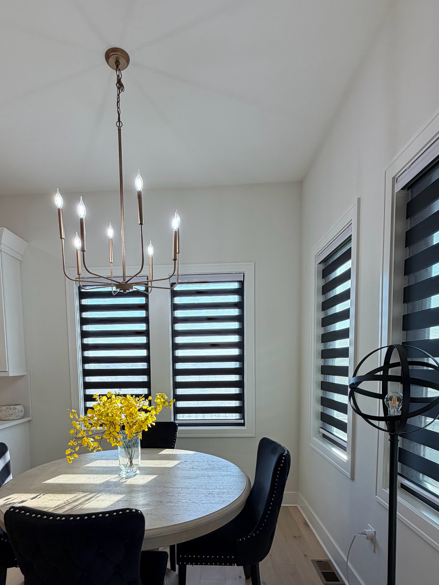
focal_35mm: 21
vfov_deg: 76.2
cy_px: 395
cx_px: 190
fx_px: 355
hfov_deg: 63.2
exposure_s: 1/120
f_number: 2.2
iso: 80
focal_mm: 2.22
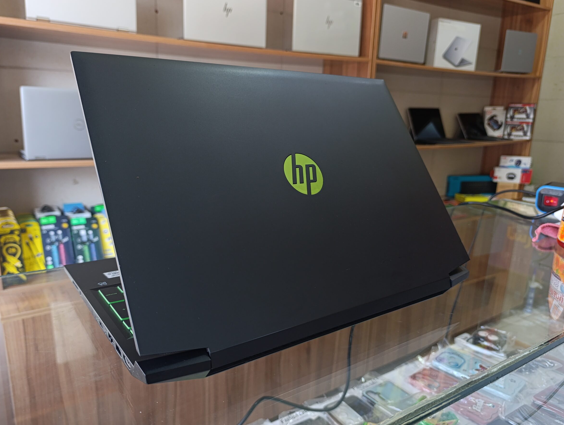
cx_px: 261
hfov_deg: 69.2
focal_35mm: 25
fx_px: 408
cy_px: 219
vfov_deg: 55.0
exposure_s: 1/100
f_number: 1.6
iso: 250
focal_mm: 6.14
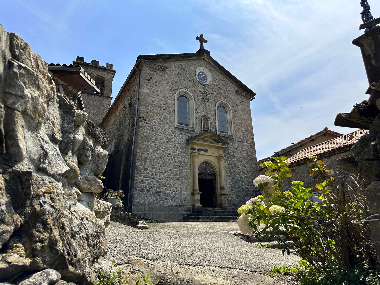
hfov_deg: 71.6
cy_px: 142
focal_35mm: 24
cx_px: 190
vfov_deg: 56.8
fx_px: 263
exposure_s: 1/7042
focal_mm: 6.86
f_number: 1.78
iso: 80
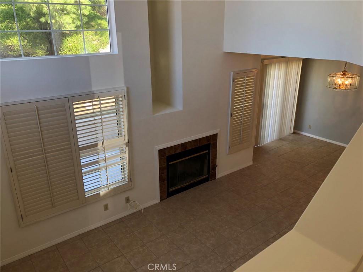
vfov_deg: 49.7
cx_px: 182
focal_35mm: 28
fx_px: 294
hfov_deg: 63.4
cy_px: 136
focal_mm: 3.99
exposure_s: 1/120
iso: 50
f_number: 1.8
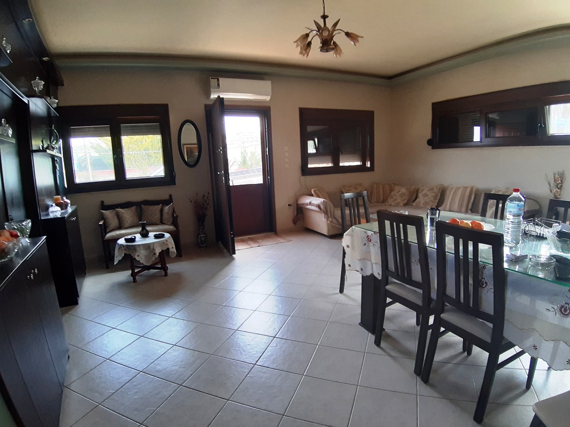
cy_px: 214
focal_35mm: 18
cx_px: 285
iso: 125
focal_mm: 1.87
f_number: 2.4
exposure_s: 1/50
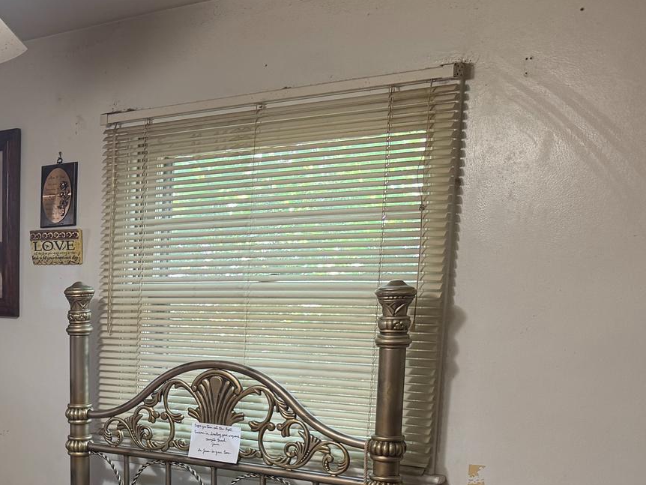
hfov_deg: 29.7
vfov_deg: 24.8
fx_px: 1064
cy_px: 453
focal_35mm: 57
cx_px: -97
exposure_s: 1/60
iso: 200
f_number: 1.78
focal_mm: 6.76
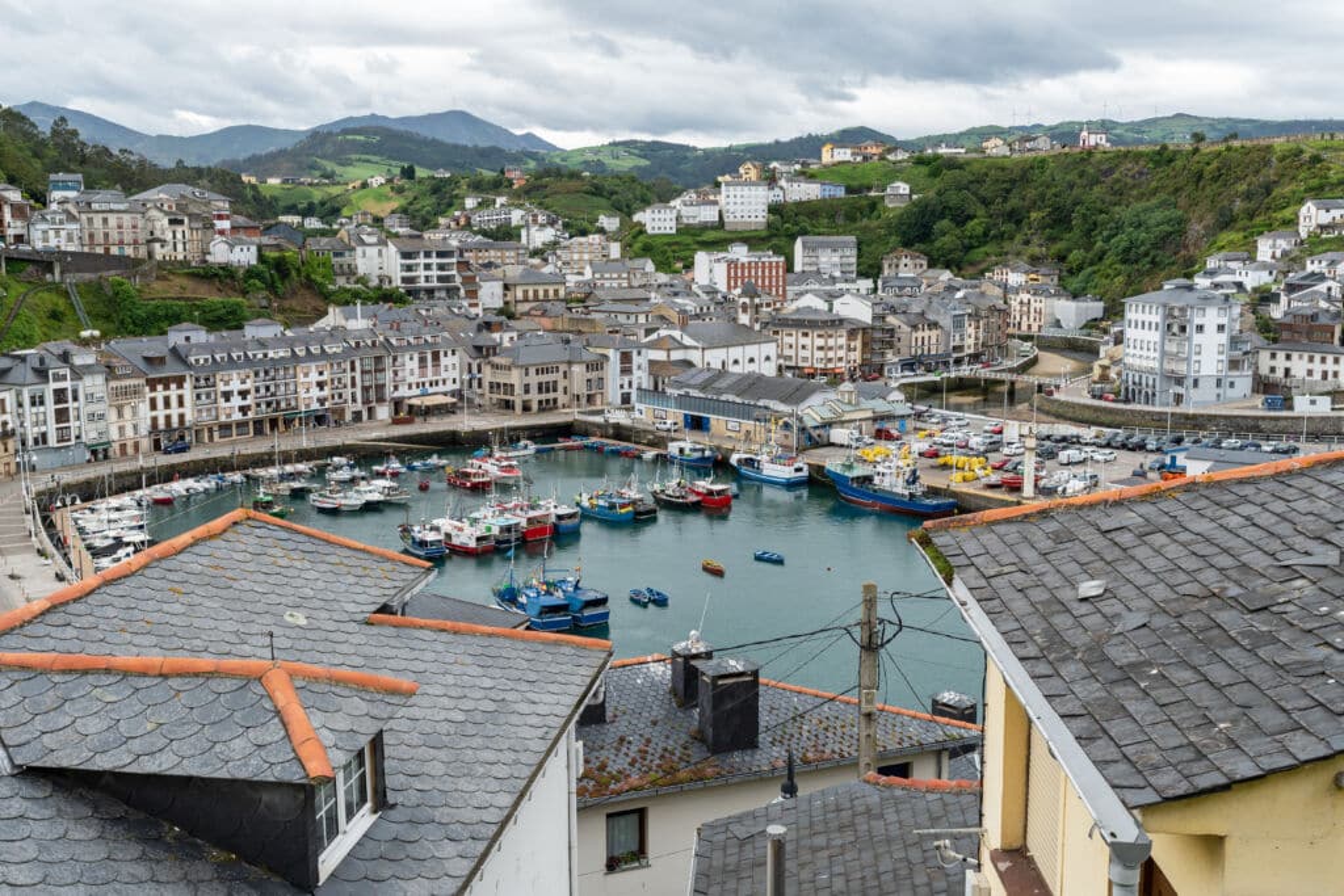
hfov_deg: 53.1
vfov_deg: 36.9
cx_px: 672
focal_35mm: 36
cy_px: 448
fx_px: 1344
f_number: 8
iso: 100
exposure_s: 1/80
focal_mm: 24
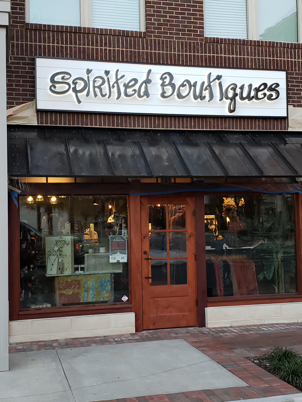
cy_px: 201
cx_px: 151
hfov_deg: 53.1
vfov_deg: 67.3
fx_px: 302
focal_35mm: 26
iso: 100
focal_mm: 4.3
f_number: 2.4
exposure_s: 1/60
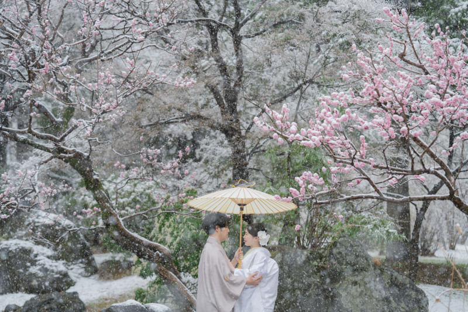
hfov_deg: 19.6
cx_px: 234
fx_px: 1352
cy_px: 156
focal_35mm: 104
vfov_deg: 13.2
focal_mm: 104
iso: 200
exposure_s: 1/320
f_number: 3.5
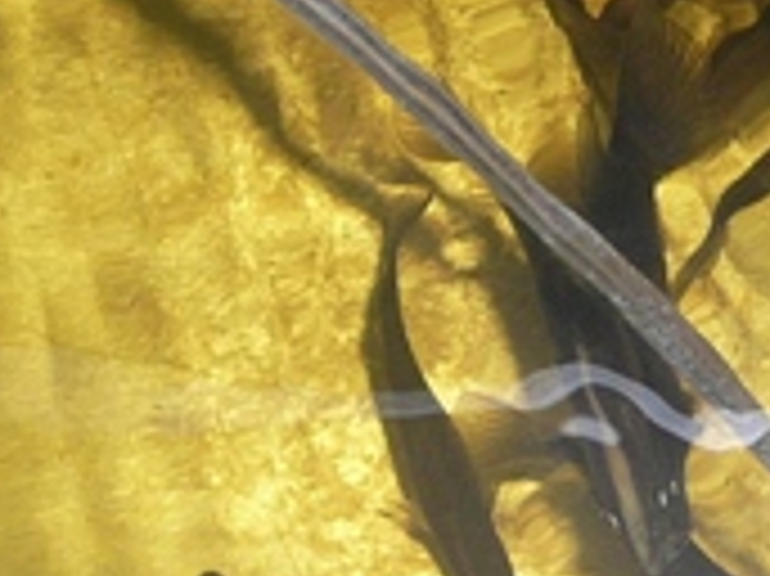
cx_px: 725
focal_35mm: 176
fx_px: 3912
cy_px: 1022
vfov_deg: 8.1
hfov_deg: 11.2
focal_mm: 7
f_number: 3.3
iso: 80
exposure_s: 1/30
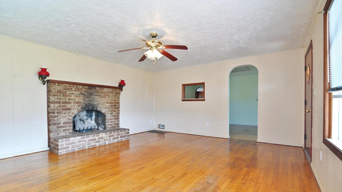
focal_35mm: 17
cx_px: 169
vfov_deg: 63.7
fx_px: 154
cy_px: 107
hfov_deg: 95.9
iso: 250
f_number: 4
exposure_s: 1/60
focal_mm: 16
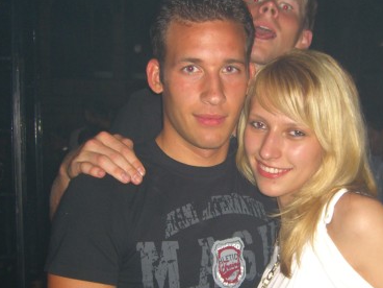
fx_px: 686
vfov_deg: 23.6
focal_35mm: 62
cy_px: 181
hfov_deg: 31.0
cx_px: 256
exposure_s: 1/60
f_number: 2.8
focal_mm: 7.9
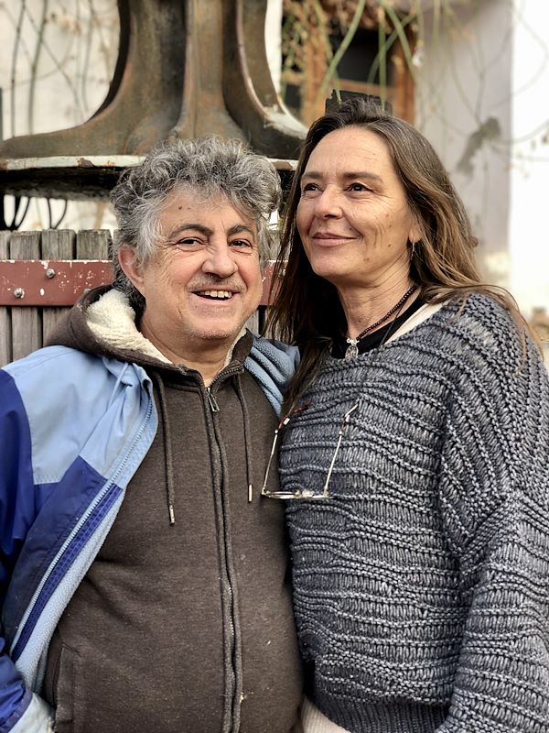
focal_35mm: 52
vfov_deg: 36.8
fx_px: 1100
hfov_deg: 28.0
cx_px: 274
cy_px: 366
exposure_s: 1/60
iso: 16
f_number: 2.4
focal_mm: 6
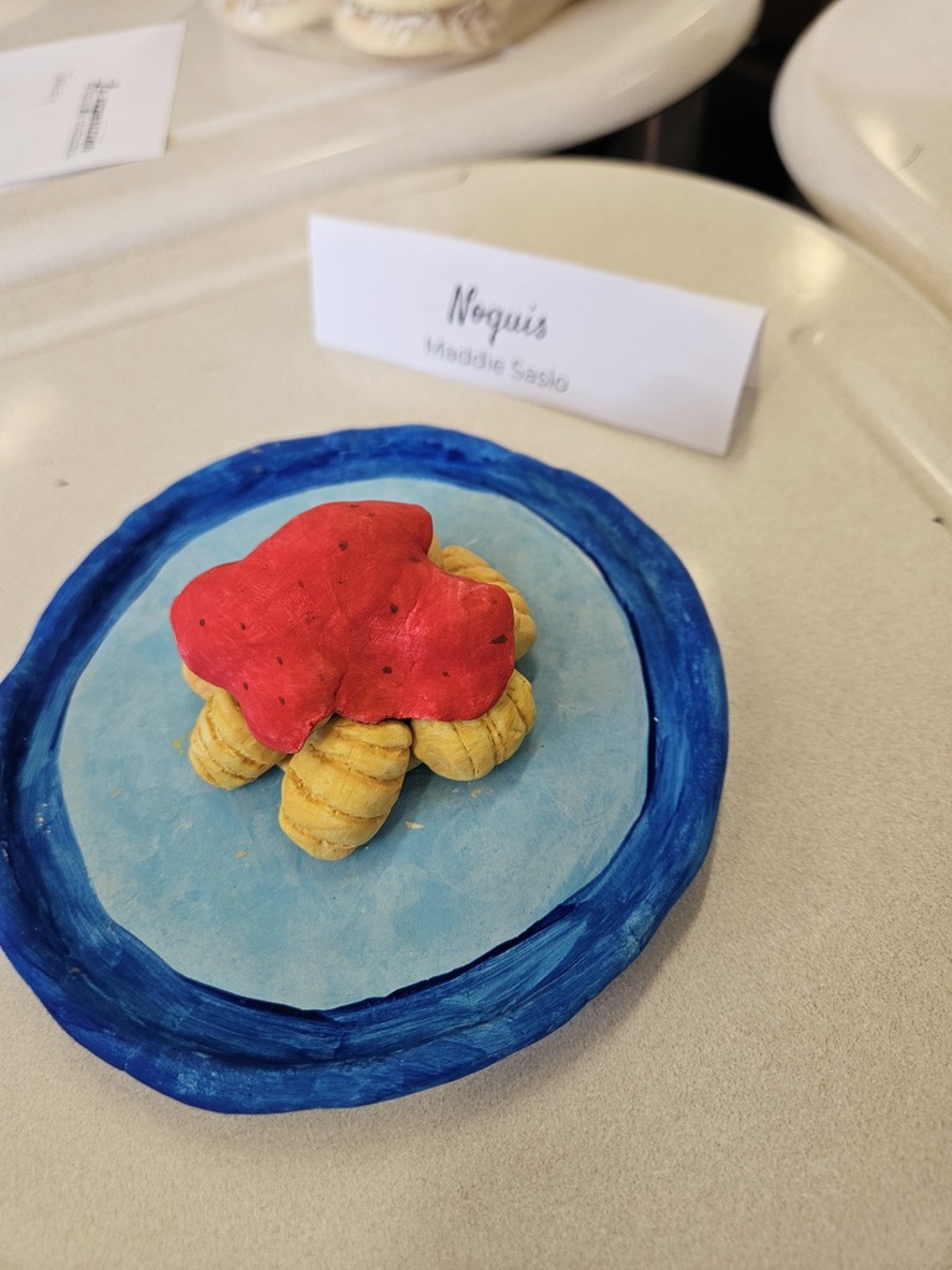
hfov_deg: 58.9
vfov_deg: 73.9
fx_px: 843
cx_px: 476
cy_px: 635
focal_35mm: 23
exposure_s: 1/120
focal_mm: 5.4
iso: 125
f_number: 1.8
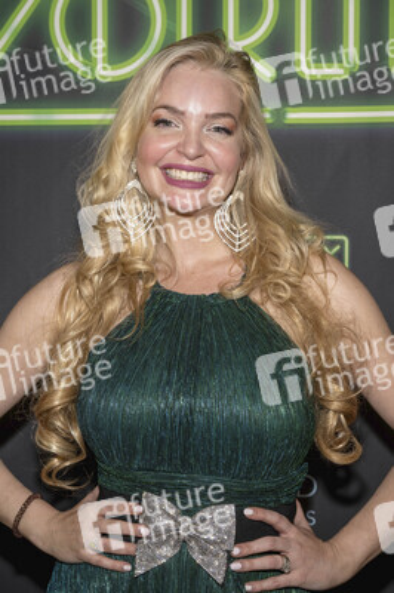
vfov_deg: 30.5
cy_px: 296
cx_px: 197
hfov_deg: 20.6
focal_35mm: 66
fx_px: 1085
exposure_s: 1/200
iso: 800
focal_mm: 66
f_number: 5.6
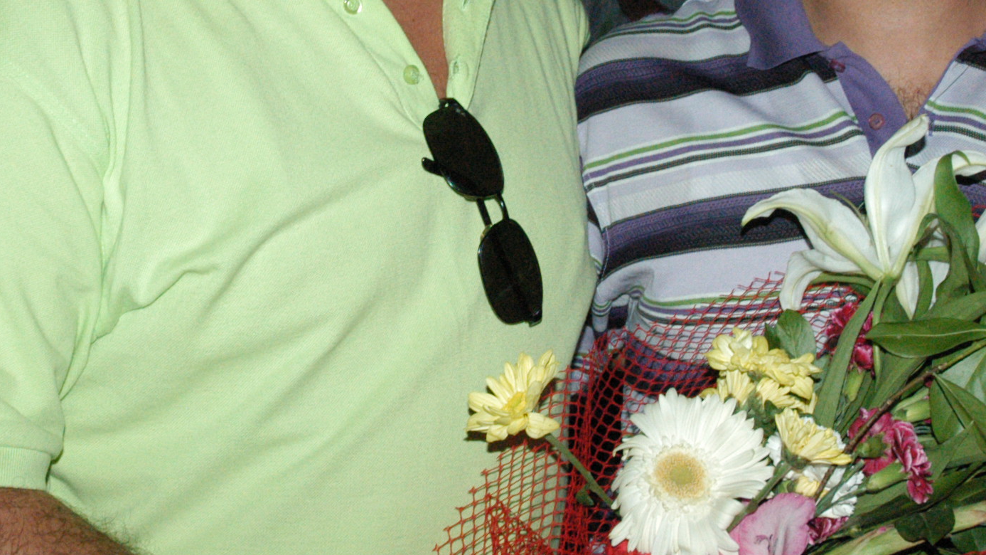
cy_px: 102
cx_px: 531
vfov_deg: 14.1
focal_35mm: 85
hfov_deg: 25.0
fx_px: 2226
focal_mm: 25
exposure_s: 1/60
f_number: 6.3
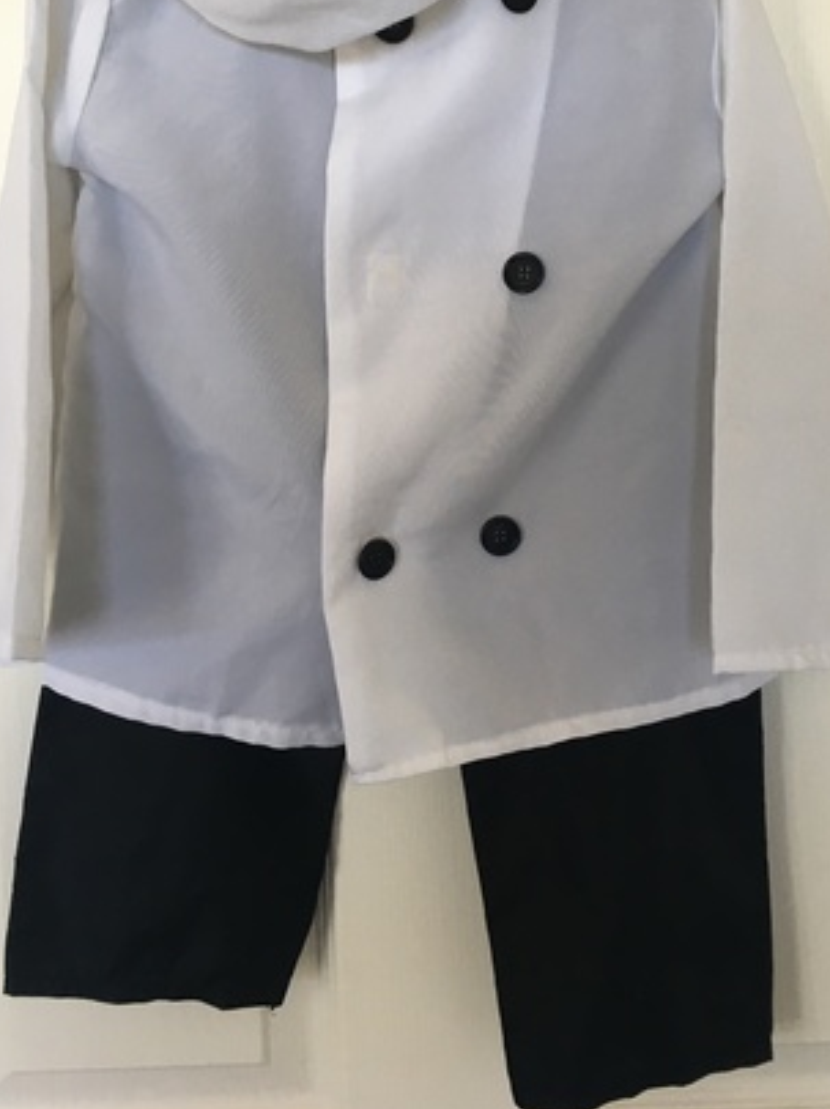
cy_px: 323
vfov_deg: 42.9
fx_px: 1377
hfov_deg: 33.5
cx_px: 452
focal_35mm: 43
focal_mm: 4.15
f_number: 2.2
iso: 32
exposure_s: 1/33
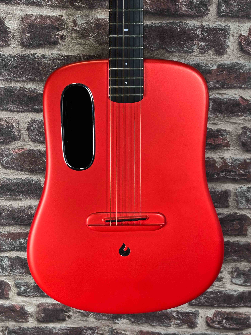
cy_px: 168
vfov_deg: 36.8
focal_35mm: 52
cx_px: 126
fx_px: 503
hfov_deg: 28.0
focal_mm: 5.96
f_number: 1.6
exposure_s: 1/60
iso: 80
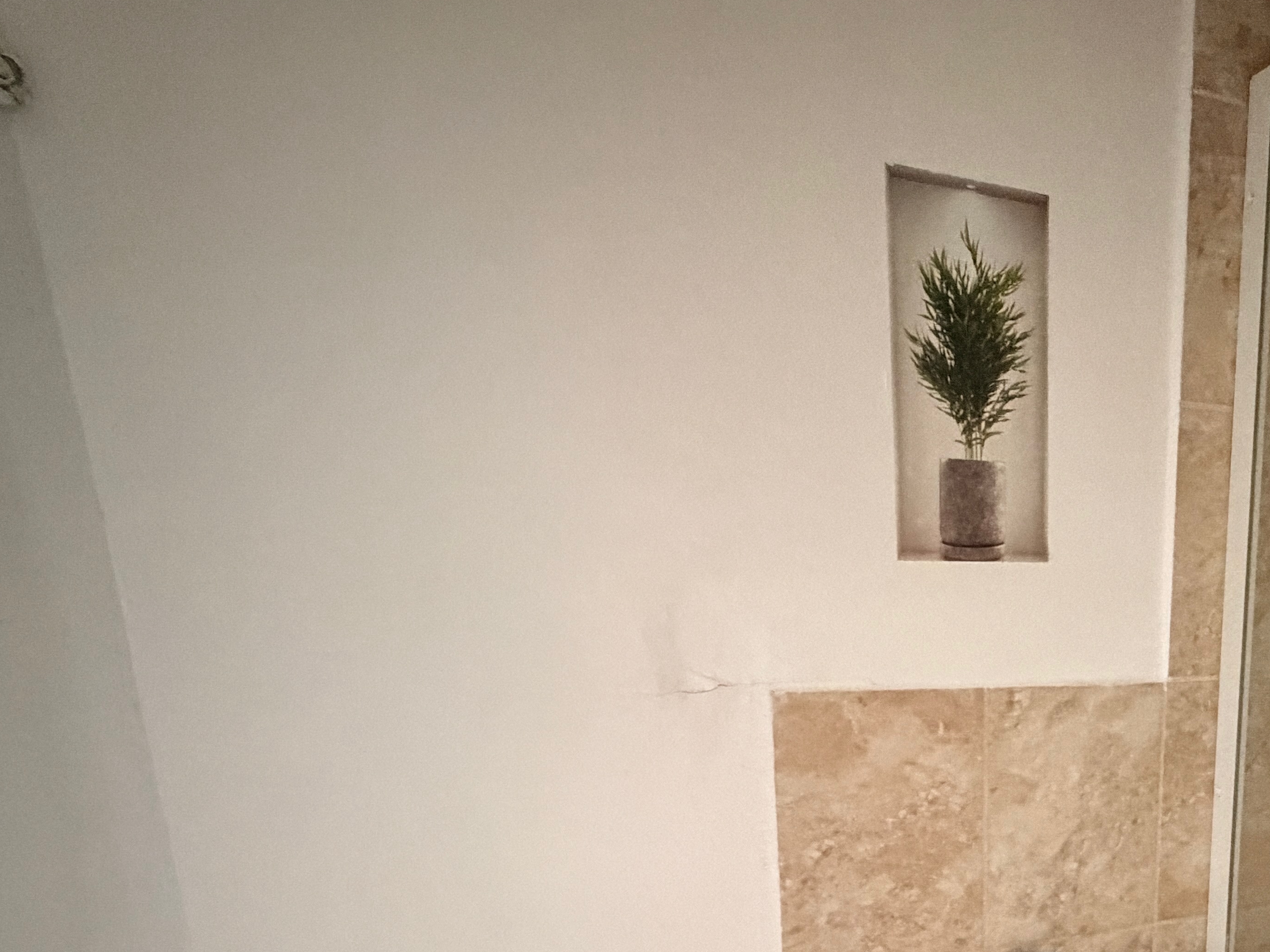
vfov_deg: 44.0
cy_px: 855
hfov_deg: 56.1
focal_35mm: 29
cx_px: 1059
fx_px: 1064
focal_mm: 2.22
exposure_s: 1/35
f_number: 2.2
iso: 1600
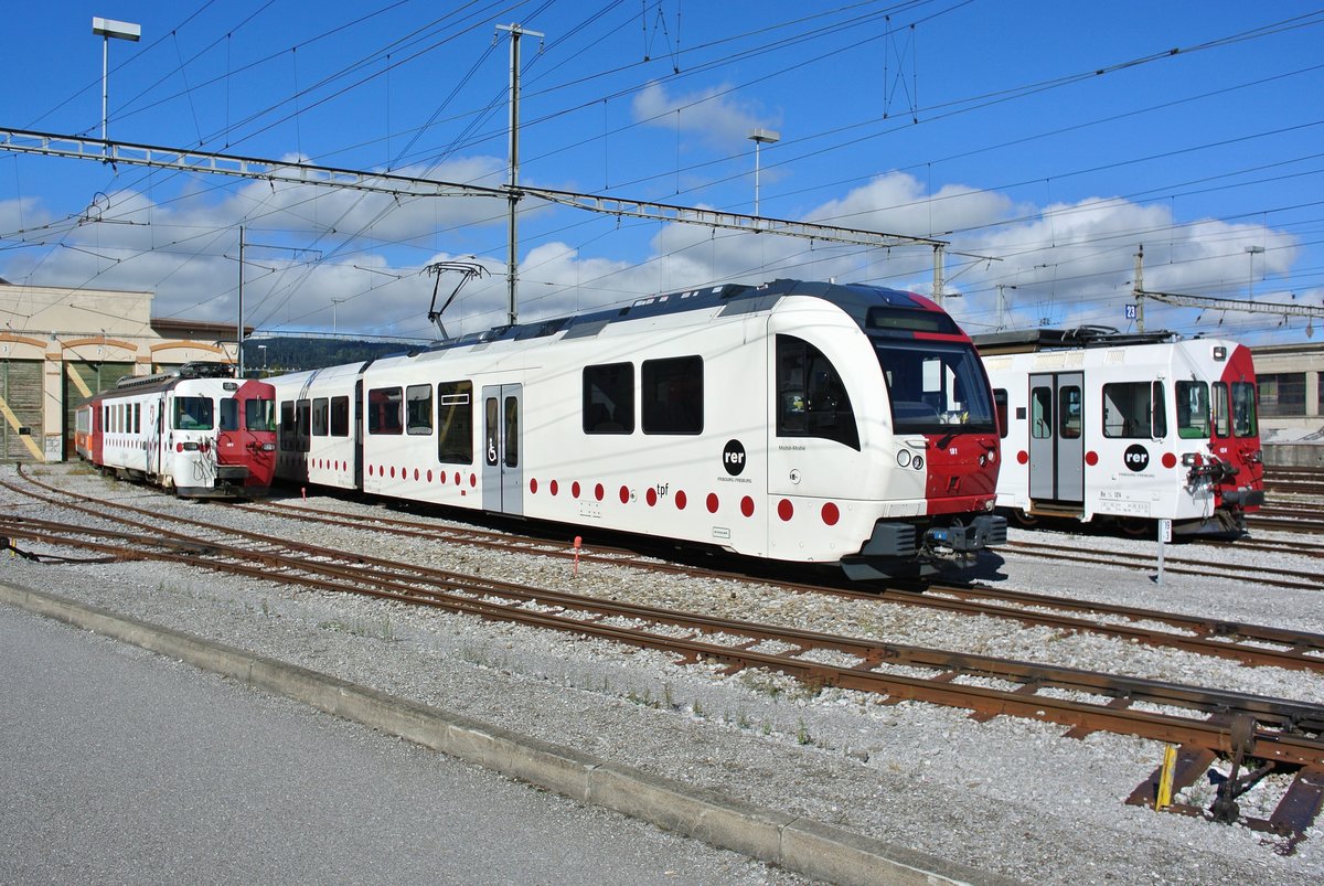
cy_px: 443
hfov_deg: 67.3
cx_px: 662
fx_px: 994
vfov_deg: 48.0
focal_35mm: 27
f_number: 5
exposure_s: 1/1000
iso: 100
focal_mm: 10
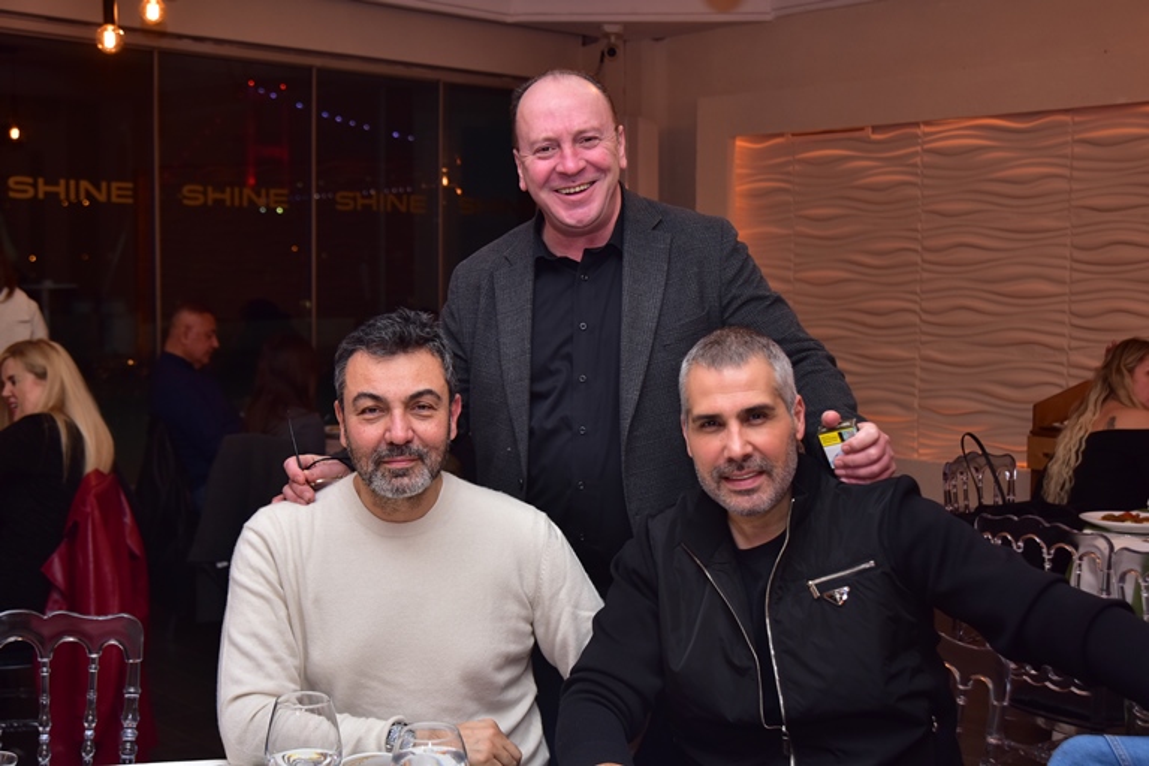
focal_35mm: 45
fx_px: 1436
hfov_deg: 43.6
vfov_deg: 29.9
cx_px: 574
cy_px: 383
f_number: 4
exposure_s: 1/100
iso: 320
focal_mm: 45
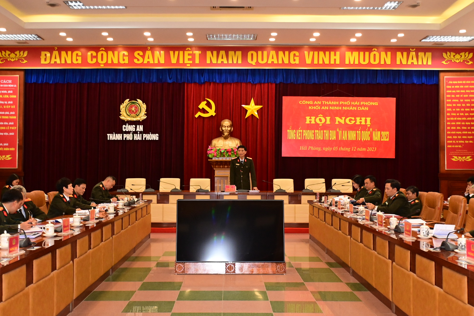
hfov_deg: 48.5
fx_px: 527
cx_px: 237
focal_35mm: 40
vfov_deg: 33.4
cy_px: 158
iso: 3200
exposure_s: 1/200
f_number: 5
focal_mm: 27
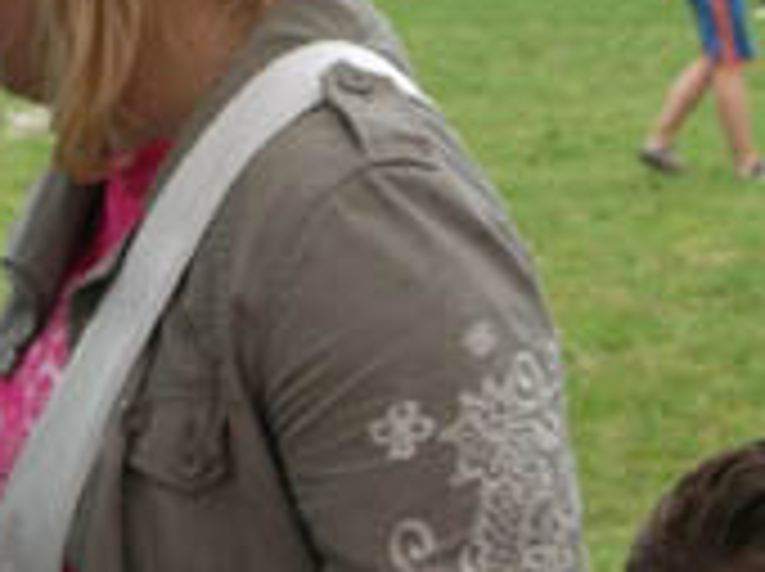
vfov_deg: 11.5
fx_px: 2803
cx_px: 284
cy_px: -29
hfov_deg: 15.5
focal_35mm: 127
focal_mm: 6
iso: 50
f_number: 2.7
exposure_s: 1/76.3
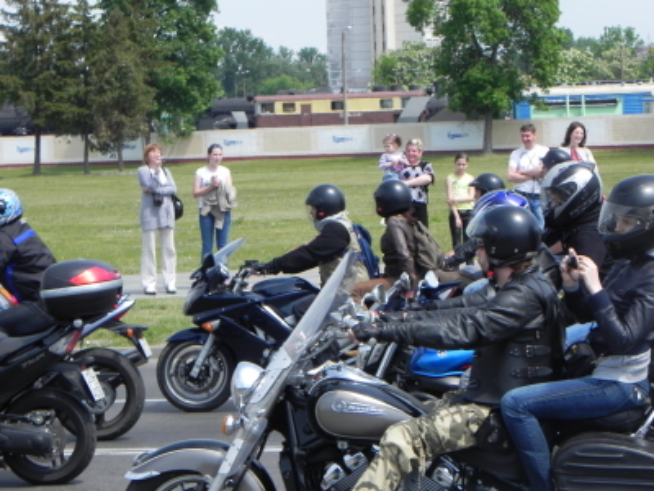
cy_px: 246
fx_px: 2437
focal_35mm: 129
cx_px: 327
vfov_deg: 11.5
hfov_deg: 15.3
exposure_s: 1/530
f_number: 5.6
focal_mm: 23
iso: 160
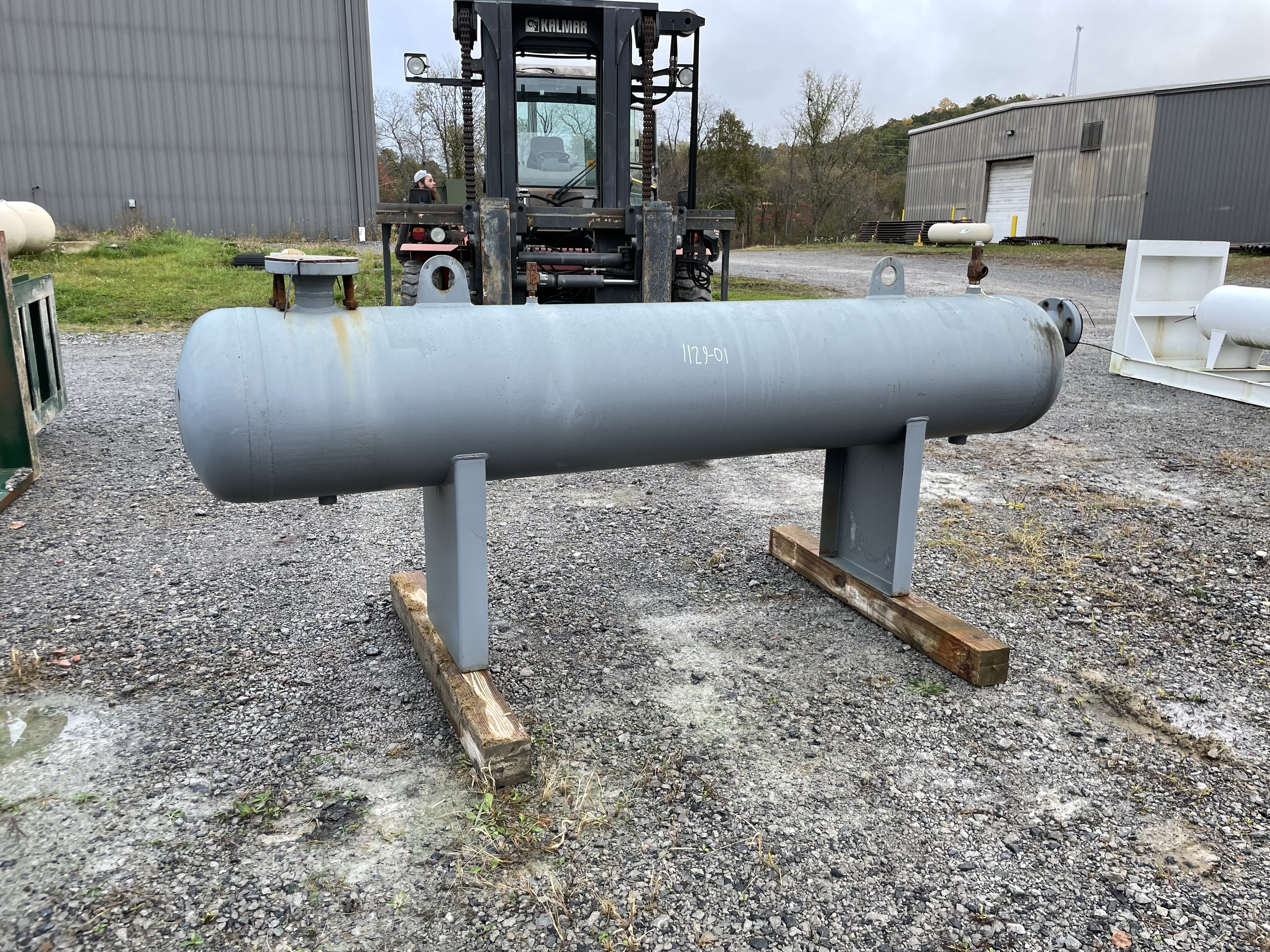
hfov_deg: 67.3
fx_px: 954
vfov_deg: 53.1
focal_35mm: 26
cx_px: 635
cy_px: 476
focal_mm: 4.2
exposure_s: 1/121
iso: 40
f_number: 1.6
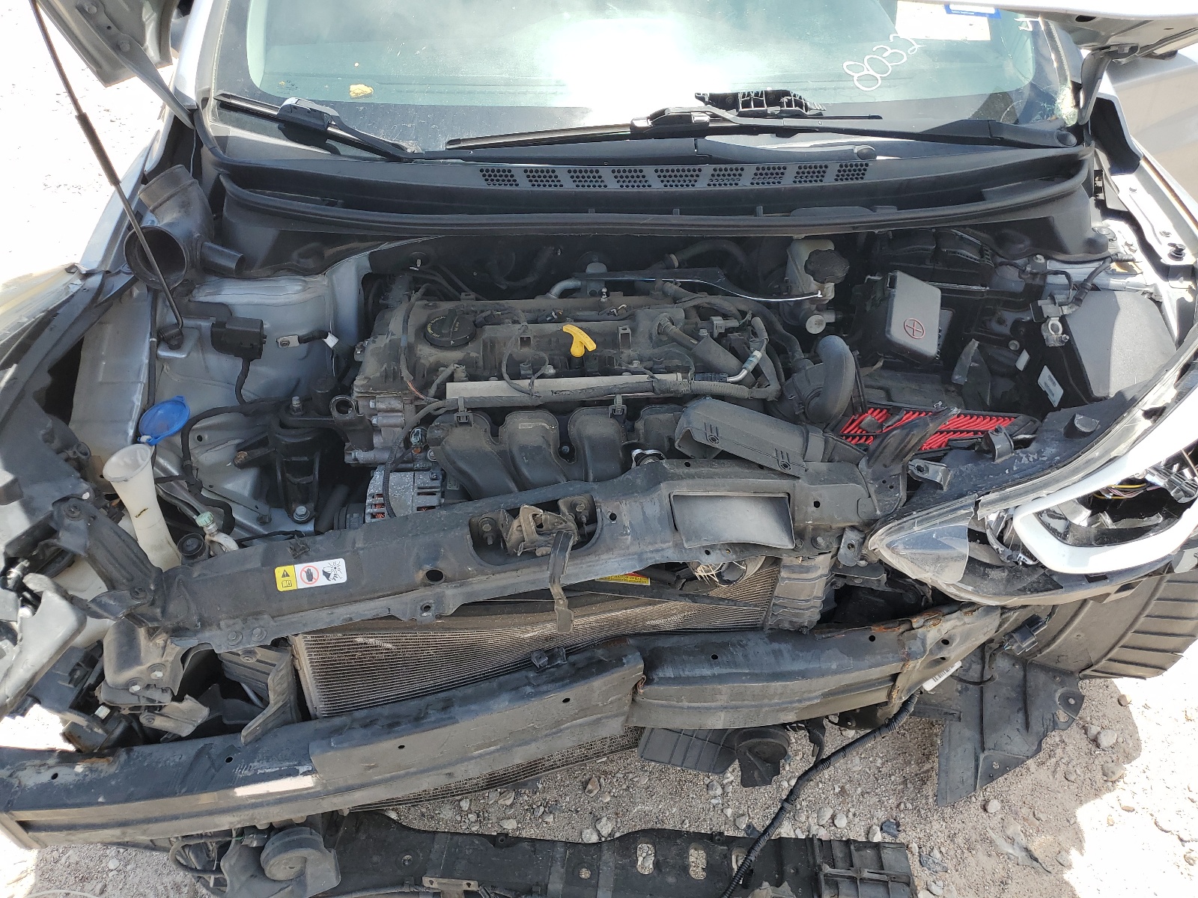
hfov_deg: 67.3
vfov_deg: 53.1
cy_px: 449
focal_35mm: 26
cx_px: 599
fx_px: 900
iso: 50
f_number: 1.5
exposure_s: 1/1111
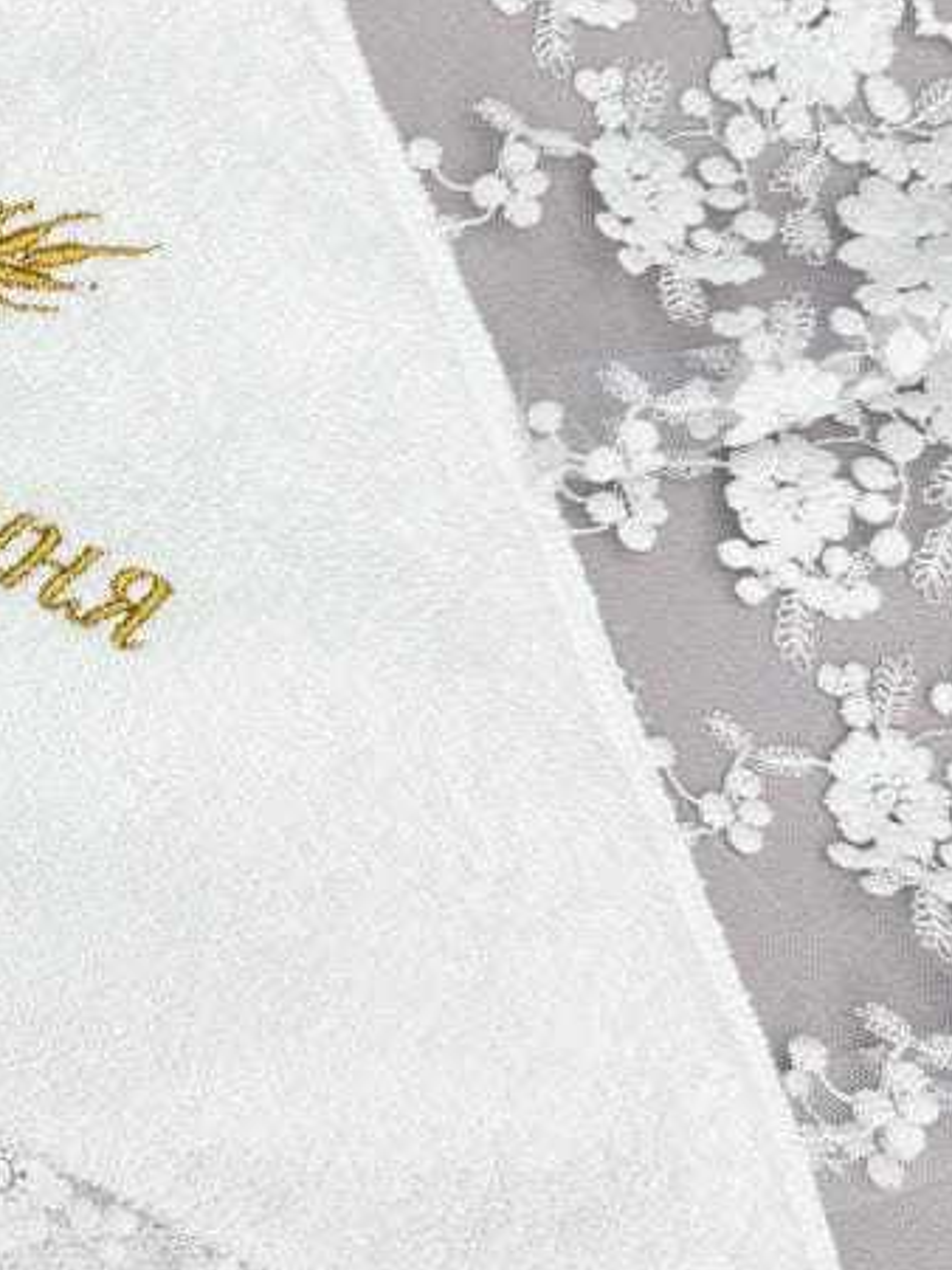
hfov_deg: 19.1
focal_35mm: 71
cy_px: 514
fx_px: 2605
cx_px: -313
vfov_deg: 27.4
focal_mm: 6.76
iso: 80
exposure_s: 1/782
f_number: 1.78
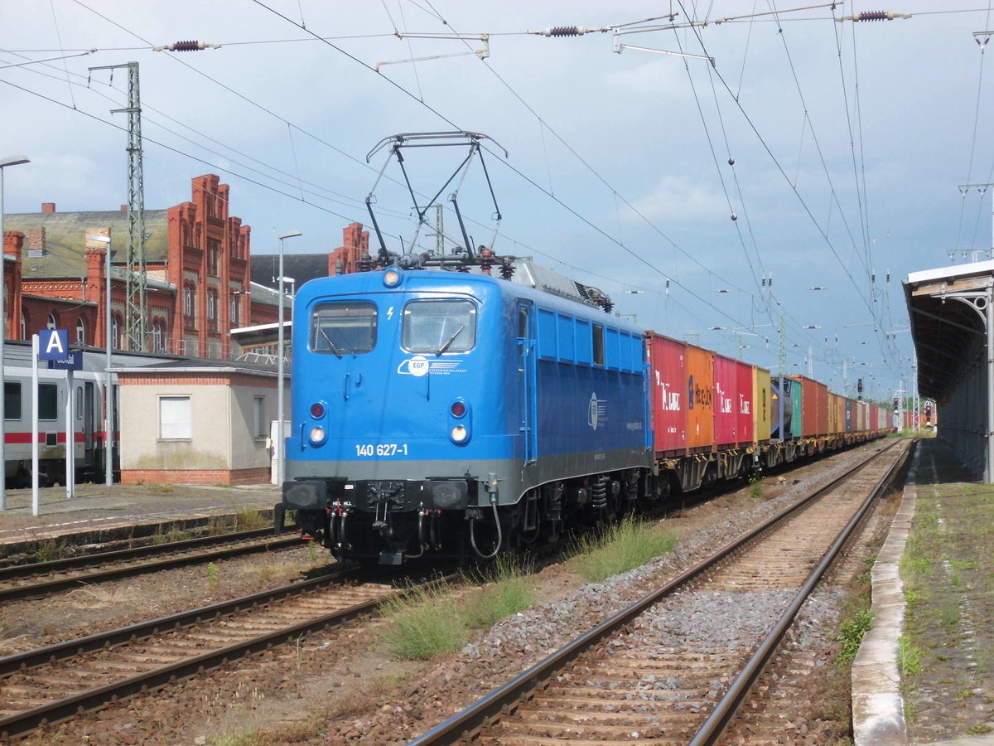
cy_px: 373
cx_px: 497
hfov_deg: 25.3
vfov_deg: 19.1
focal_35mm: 77
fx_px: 2211
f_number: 5.5
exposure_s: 1/500
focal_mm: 13.8
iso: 100
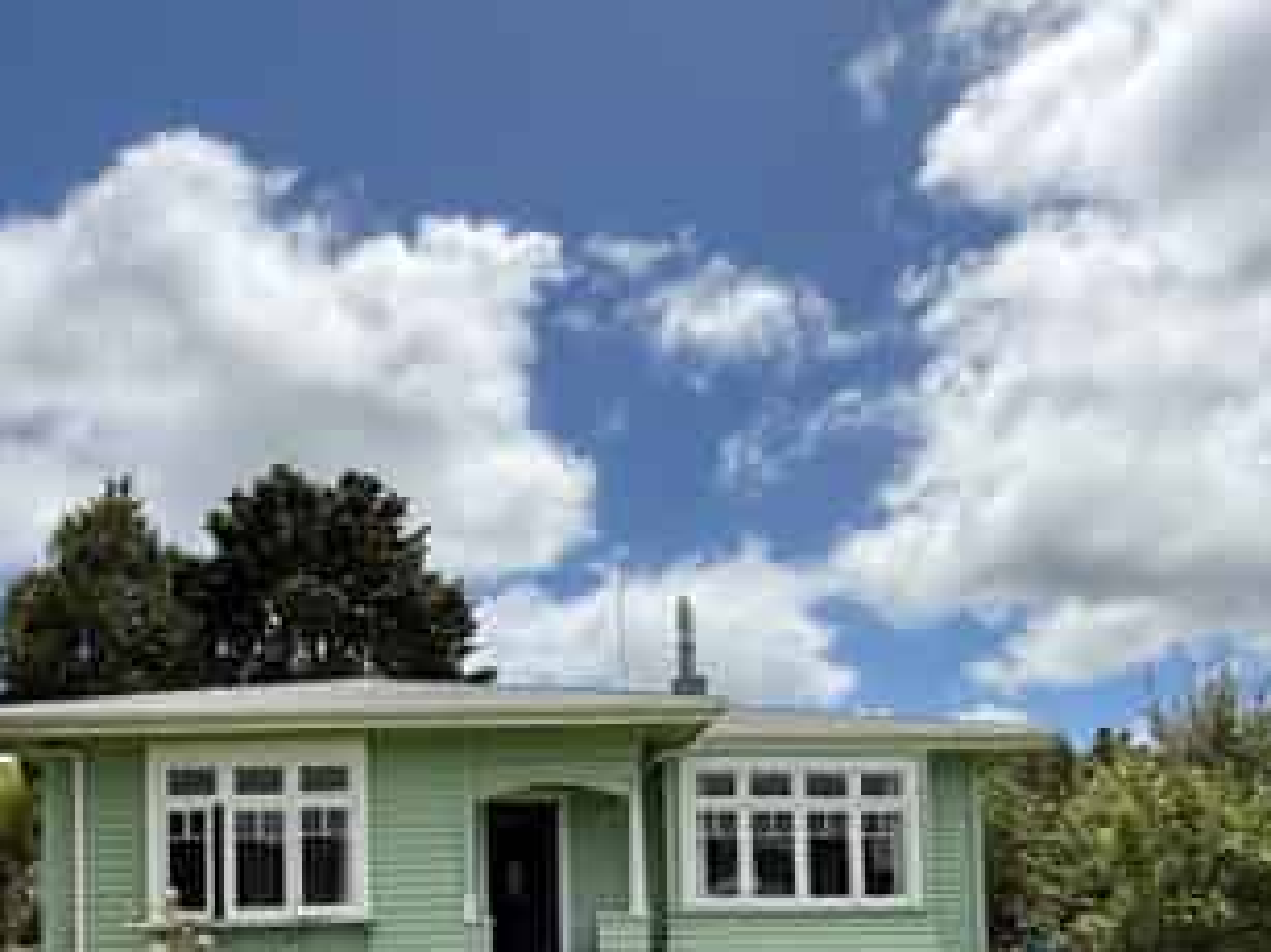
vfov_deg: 42.9
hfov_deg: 59.7
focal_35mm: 30
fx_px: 1101
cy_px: 855
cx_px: 534
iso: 50
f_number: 2.2
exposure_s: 1/2976
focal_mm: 2.22
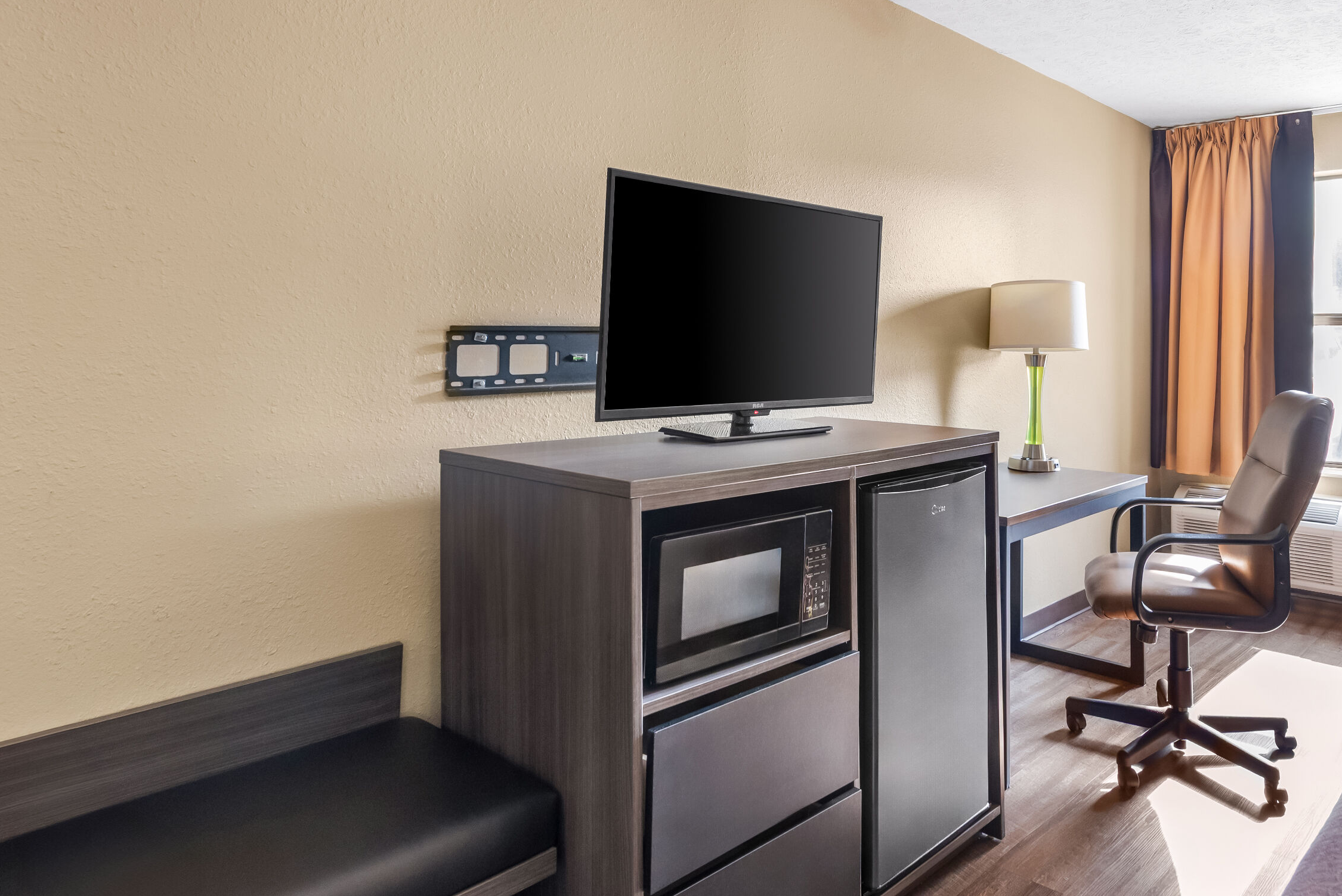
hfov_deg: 72.5
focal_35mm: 24
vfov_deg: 53.1
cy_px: 405
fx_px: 895
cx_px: 836
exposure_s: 1/3
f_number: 8
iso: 400
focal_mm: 18
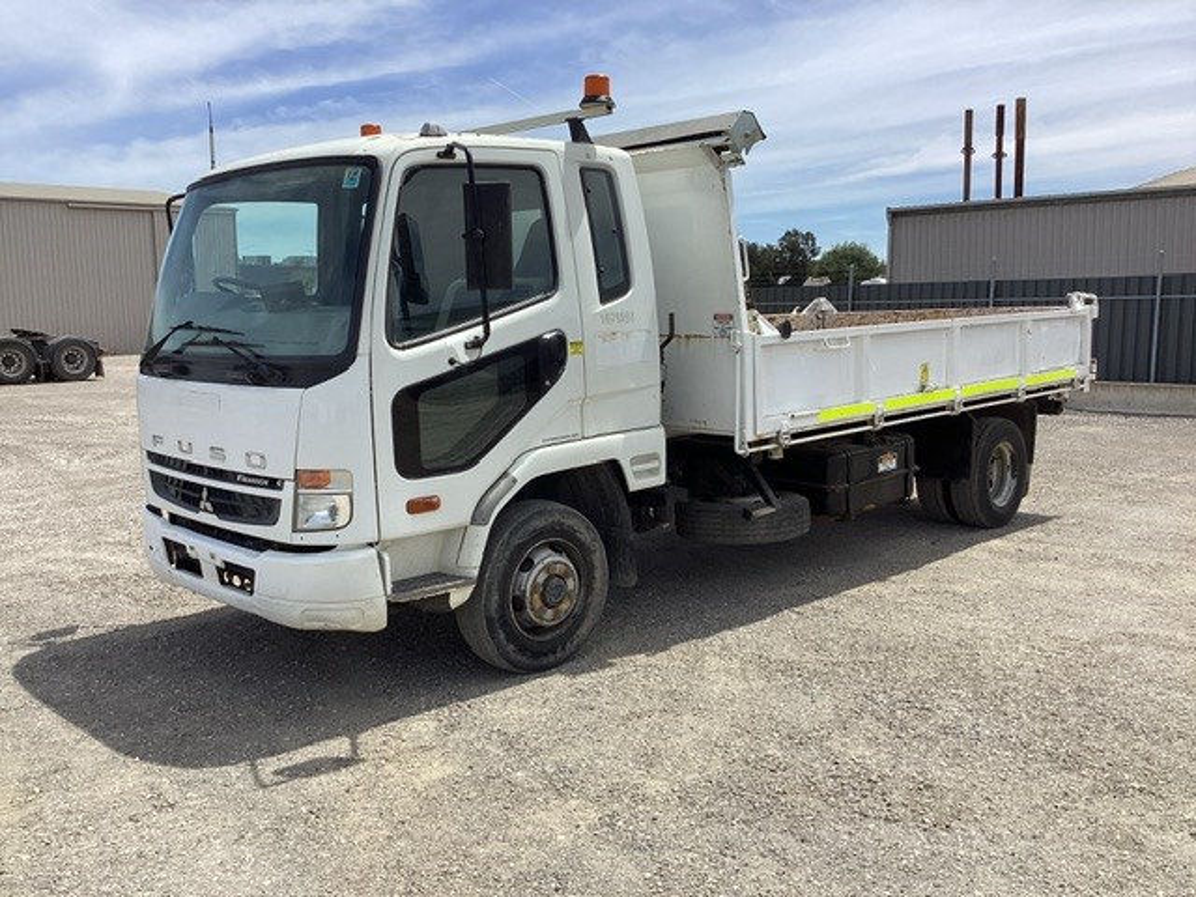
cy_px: 448
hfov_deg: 58.4
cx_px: 598
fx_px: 1071
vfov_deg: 45.4
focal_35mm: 31
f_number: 2.4
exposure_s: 1/1631
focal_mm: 3.3
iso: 25
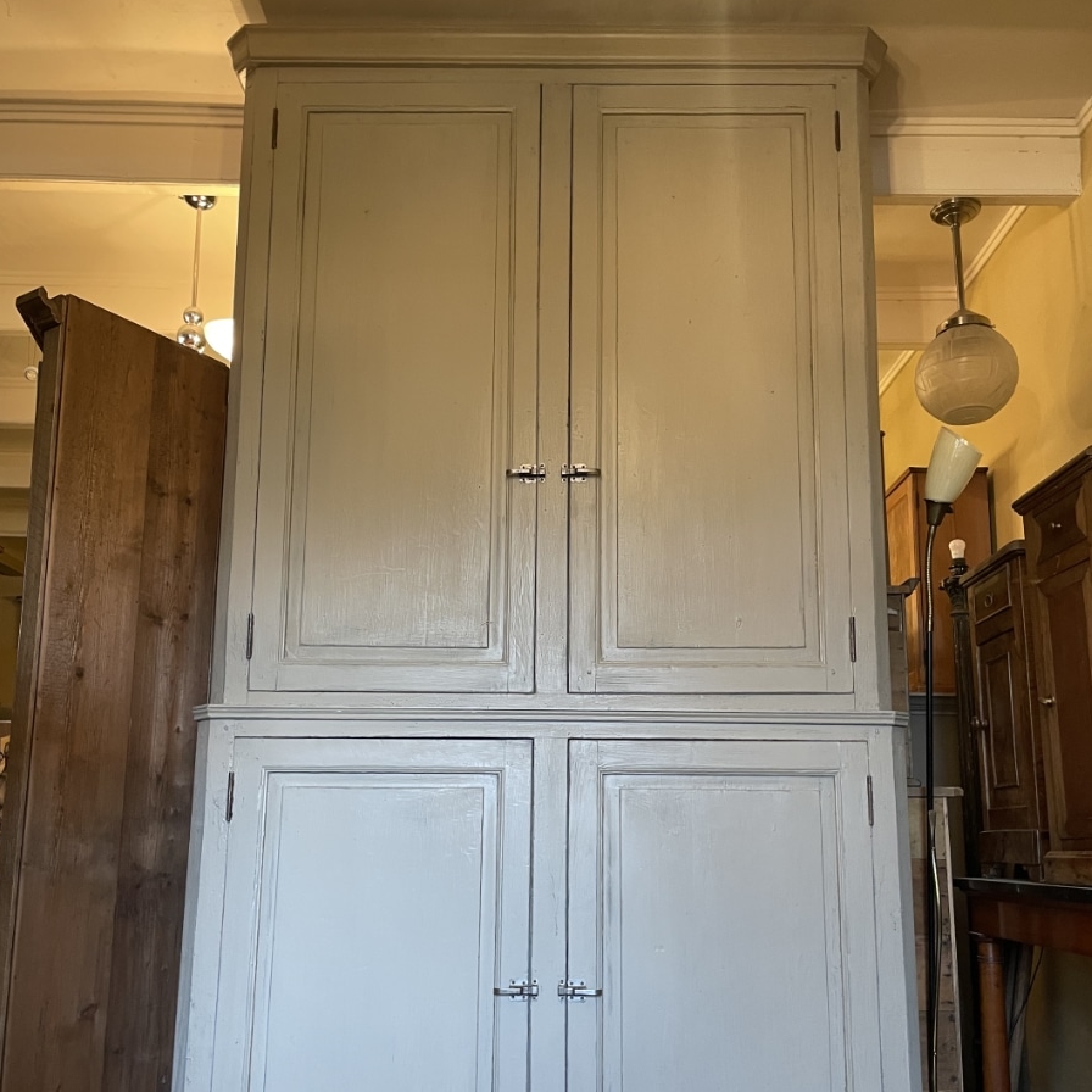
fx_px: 1106
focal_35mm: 31
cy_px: 660
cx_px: 545
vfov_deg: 52.1
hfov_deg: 52.5
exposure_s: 1/50
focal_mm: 4.2
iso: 200
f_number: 1.6
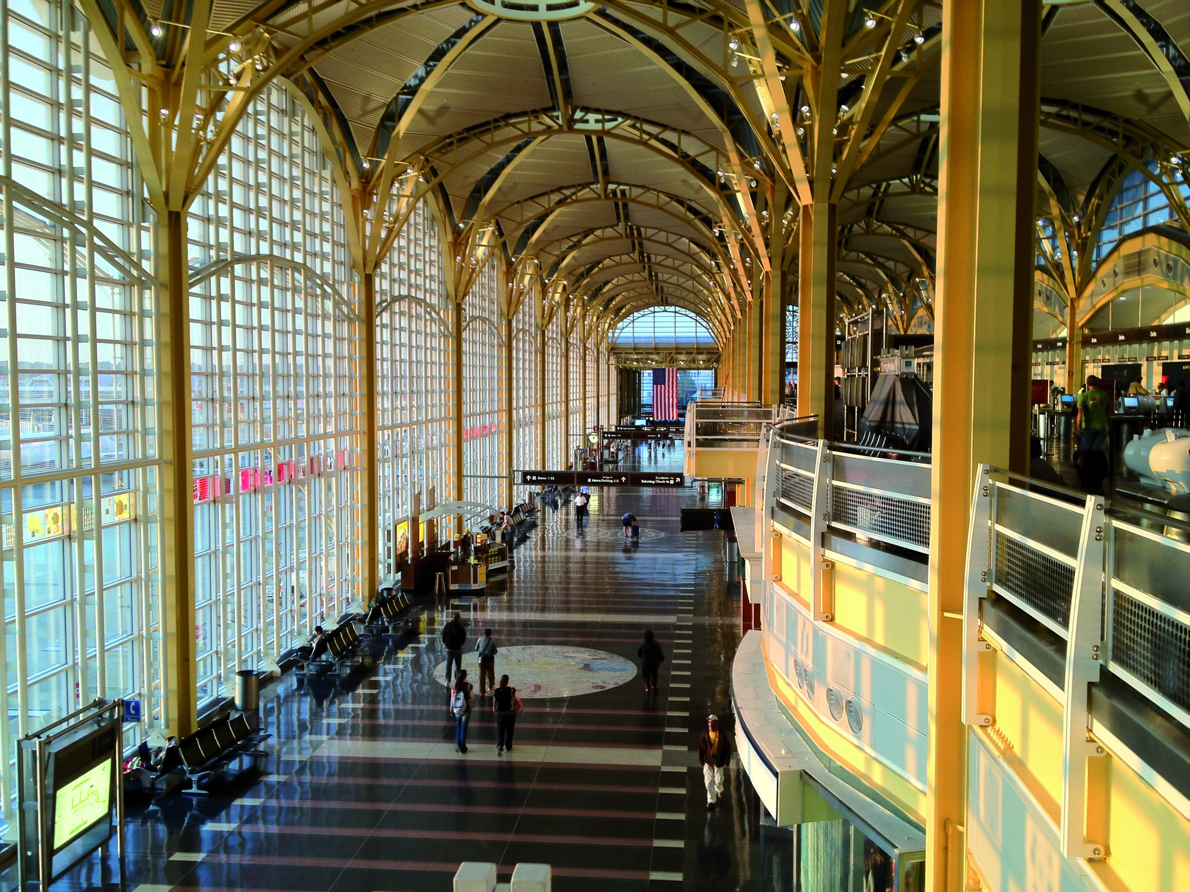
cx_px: 595
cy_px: 446
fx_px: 1203
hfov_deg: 52.6
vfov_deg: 40.7
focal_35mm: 35
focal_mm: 4.28
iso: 64
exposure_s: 1/30
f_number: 2.4
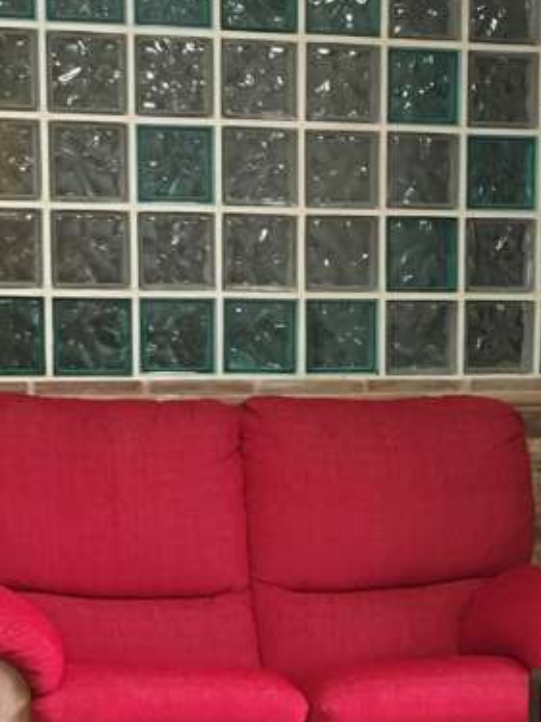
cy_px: 603
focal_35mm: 116
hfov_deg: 12.5
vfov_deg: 16.8
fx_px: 2419
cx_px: 621
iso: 160
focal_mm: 4.15
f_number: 2.2
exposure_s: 1/33
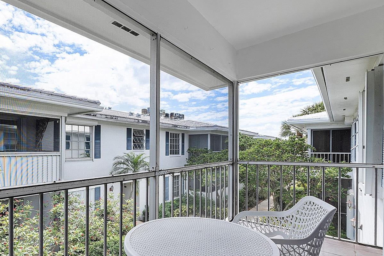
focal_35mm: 20
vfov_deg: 61.5
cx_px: 144
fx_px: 213
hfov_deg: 82.4
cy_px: 152
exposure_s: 1/160
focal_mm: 10
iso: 200
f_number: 9
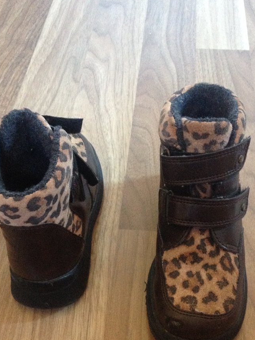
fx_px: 530
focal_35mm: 54
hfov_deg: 27.0
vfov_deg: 35.3
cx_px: 122
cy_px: 213
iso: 400
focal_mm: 4.28
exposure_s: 1/15
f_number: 2.4
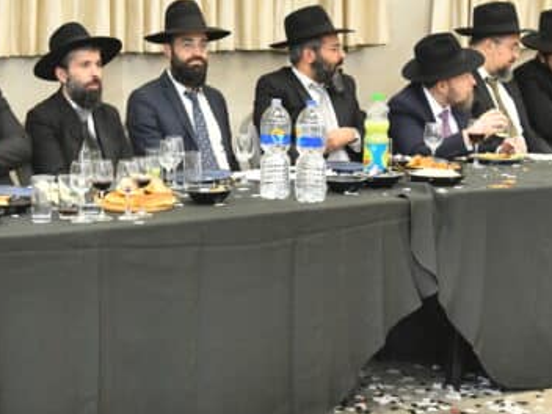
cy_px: 96
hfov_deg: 20.5
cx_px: 135
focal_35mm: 95
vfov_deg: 15.5
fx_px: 1515
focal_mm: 34
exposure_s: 1/200
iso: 1000
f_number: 4
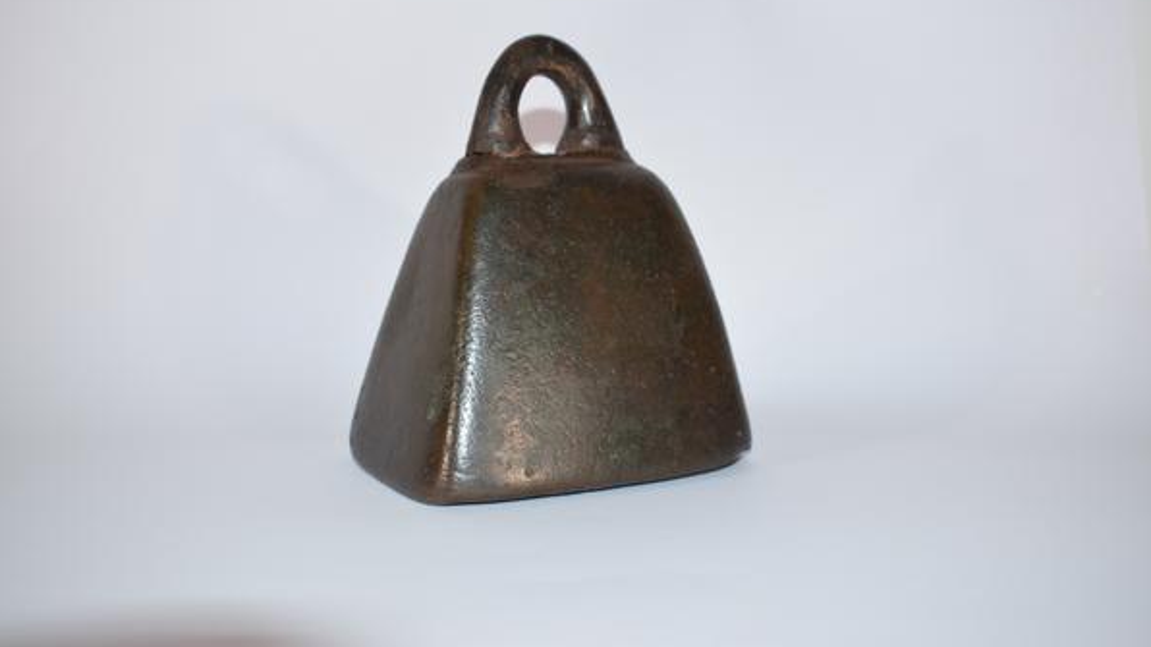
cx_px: 574
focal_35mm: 40
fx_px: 1206
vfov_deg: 30.0
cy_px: 265
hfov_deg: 51.0
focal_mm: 25
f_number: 5
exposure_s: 1/60
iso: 800
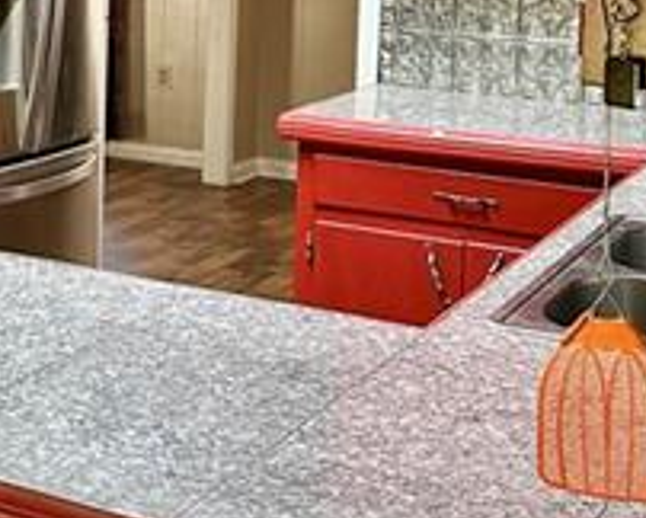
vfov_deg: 16.8
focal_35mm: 89
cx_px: -58
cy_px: -35
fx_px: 1703
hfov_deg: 20.5
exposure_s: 1/60
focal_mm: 6.86
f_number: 1.78
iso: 320
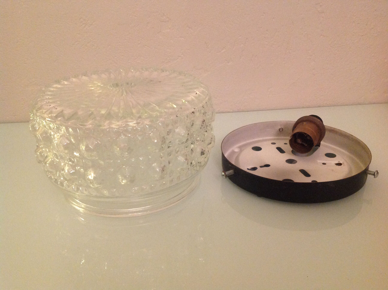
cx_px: 194
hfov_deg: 52.7
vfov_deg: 40.6
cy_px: 145
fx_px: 392
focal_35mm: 35
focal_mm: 4.28
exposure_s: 1/17
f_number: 2.4
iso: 400
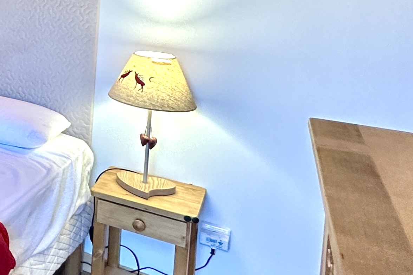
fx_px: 574
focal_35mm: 50
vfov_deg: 25.5
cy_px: -9
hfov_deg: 27.8
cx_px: -197
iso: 200
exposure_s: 1/100
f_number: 2.2
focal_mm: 2.22
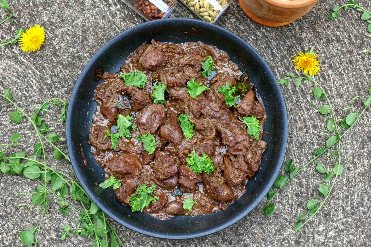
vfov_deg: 22.6
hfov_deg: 33.4
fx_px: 618
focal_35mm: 60
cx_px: 186
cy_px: 124
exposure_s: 1/60
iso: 1250
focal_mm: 60
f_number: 20
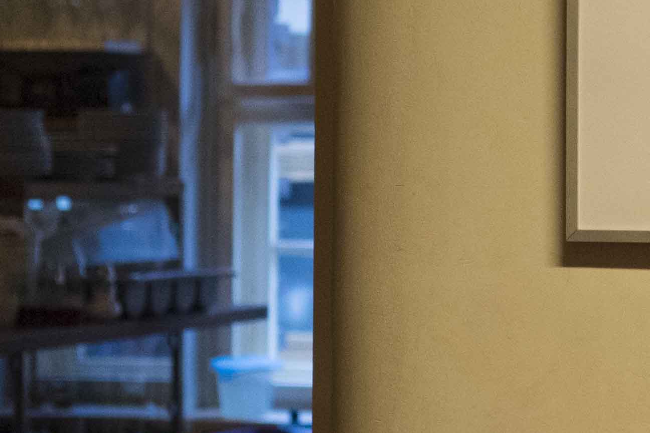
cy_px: 127
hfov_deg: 12.3
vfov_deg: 8.5
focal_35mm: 162
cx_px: 815
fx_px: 2925
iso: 2000
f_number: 2.8
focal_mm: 35
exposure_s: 1/160
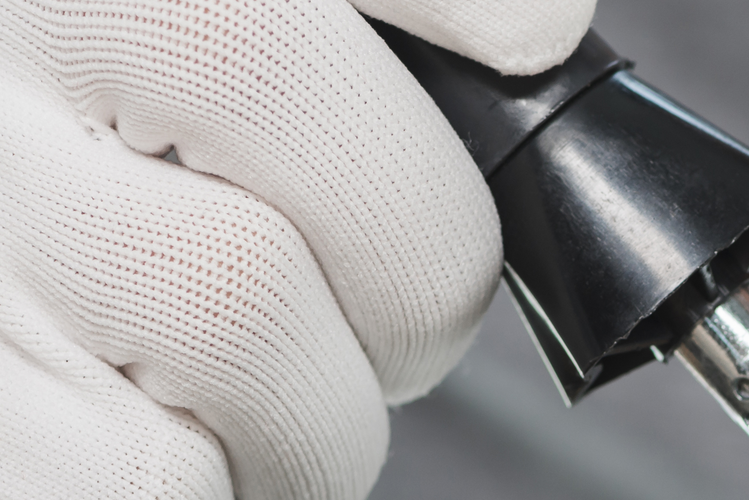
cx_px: 658
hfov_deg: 4.6
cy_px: 354
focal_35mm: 443
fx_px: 9219
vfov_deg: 3.1
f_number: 5
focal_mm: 105
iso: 160
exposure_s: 1/125
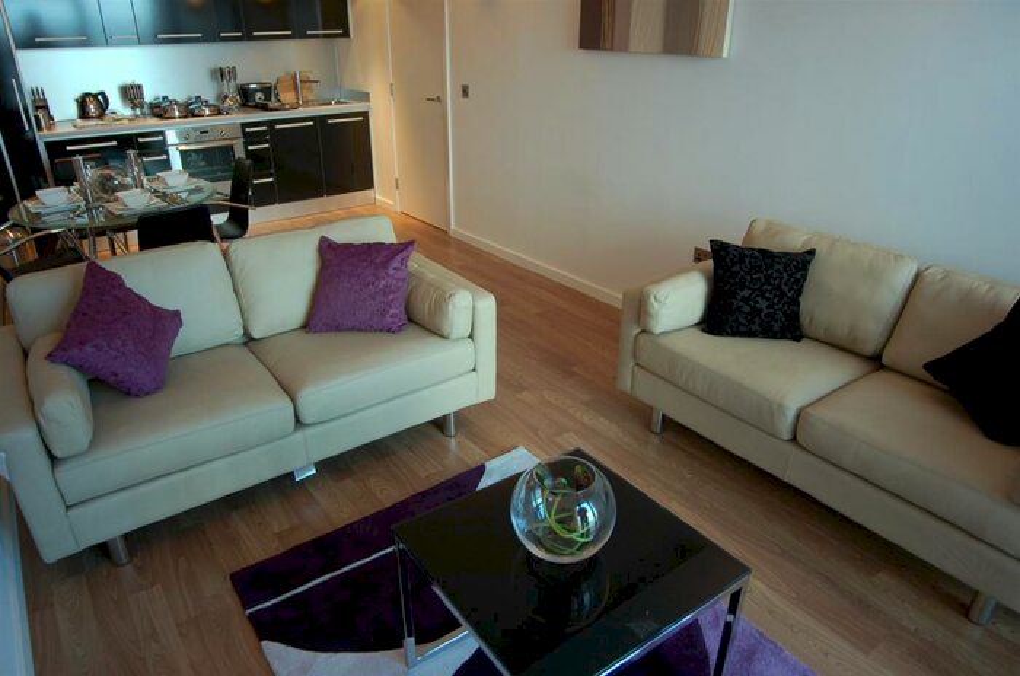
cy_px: 338
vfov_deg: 56.0
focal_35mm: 22
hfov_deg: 77.4
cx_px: 510
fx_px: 636
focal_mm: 15
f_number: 3.5
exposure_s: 1/40
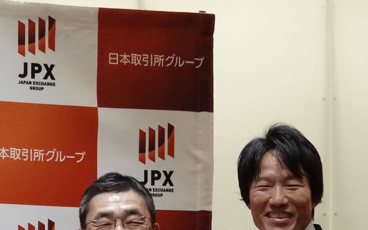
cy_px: 224
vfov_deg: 4.5
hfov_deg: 7.2
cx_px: 61
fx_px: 2918
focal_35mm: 291
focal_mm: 54.57
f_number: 4
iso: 6400
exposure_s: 1/400
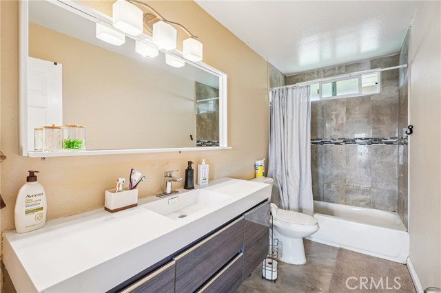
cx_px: 220
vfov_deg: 73.7
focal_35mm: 16
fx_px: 196
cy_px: 146
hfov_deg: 96.8
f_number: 8
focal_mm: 16
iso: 400
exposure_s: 1/6
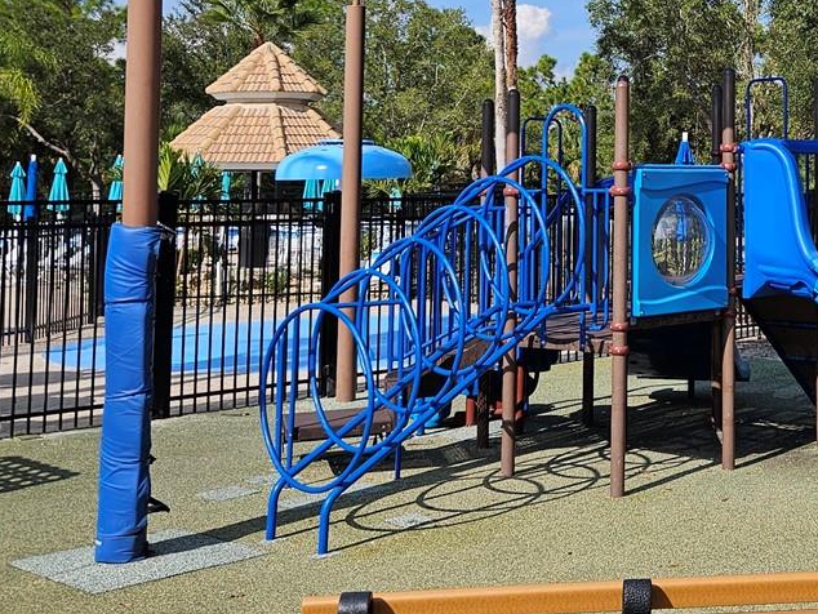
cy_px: 76
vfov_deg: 24.6
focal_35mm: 58
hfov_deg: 30.8
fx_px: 1371
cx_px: 817
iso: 25
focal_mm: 5.4
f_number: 1.8
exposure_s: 1/2417
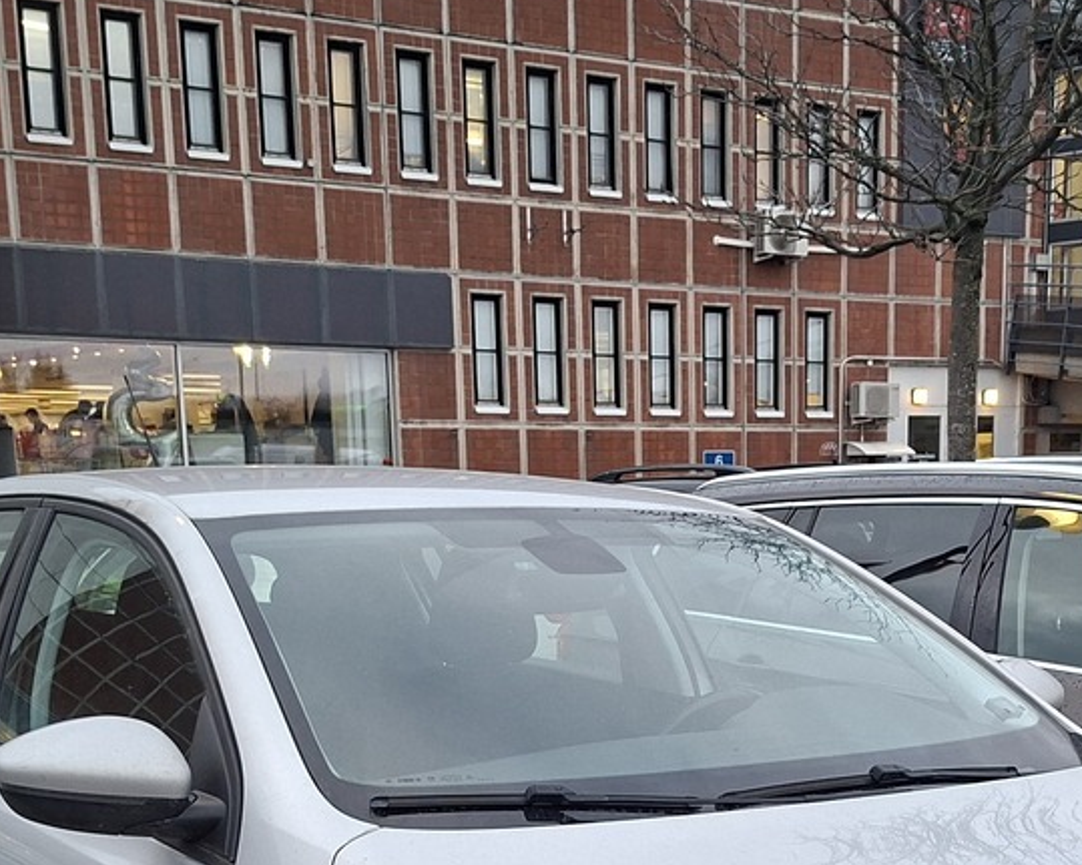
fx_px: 1921
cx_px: 689
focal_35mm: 60
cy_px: 893
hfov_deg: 31.3
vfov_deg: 24.1
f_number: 1.8
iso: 200
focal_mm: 5.54
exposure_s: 1/100
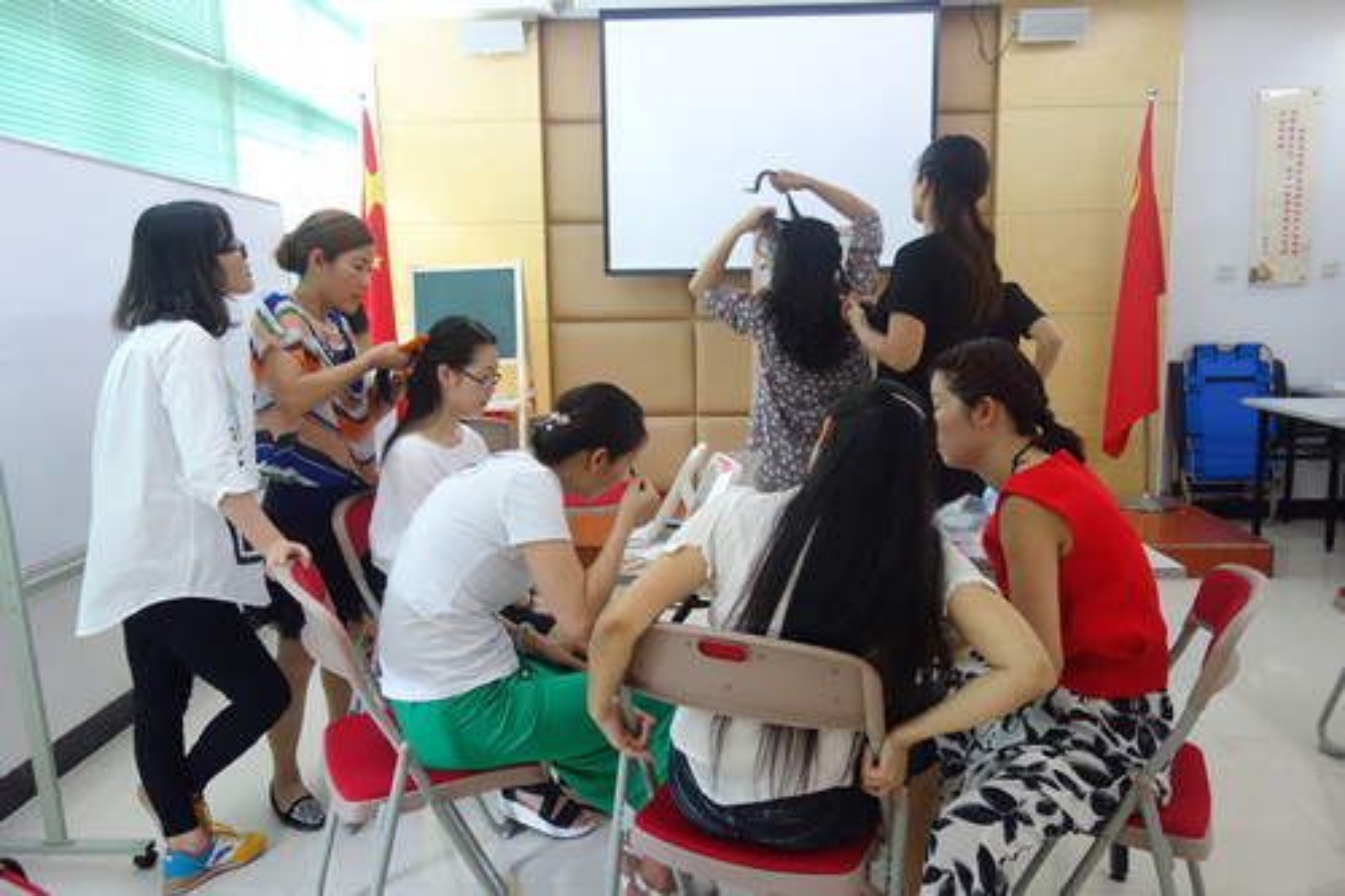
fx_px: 1046
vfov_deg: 46.4
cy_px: 448
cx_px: 672
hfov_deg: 65.5
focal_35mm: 28
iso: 800
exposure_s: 1/125
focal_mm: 10.4
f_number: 1.8
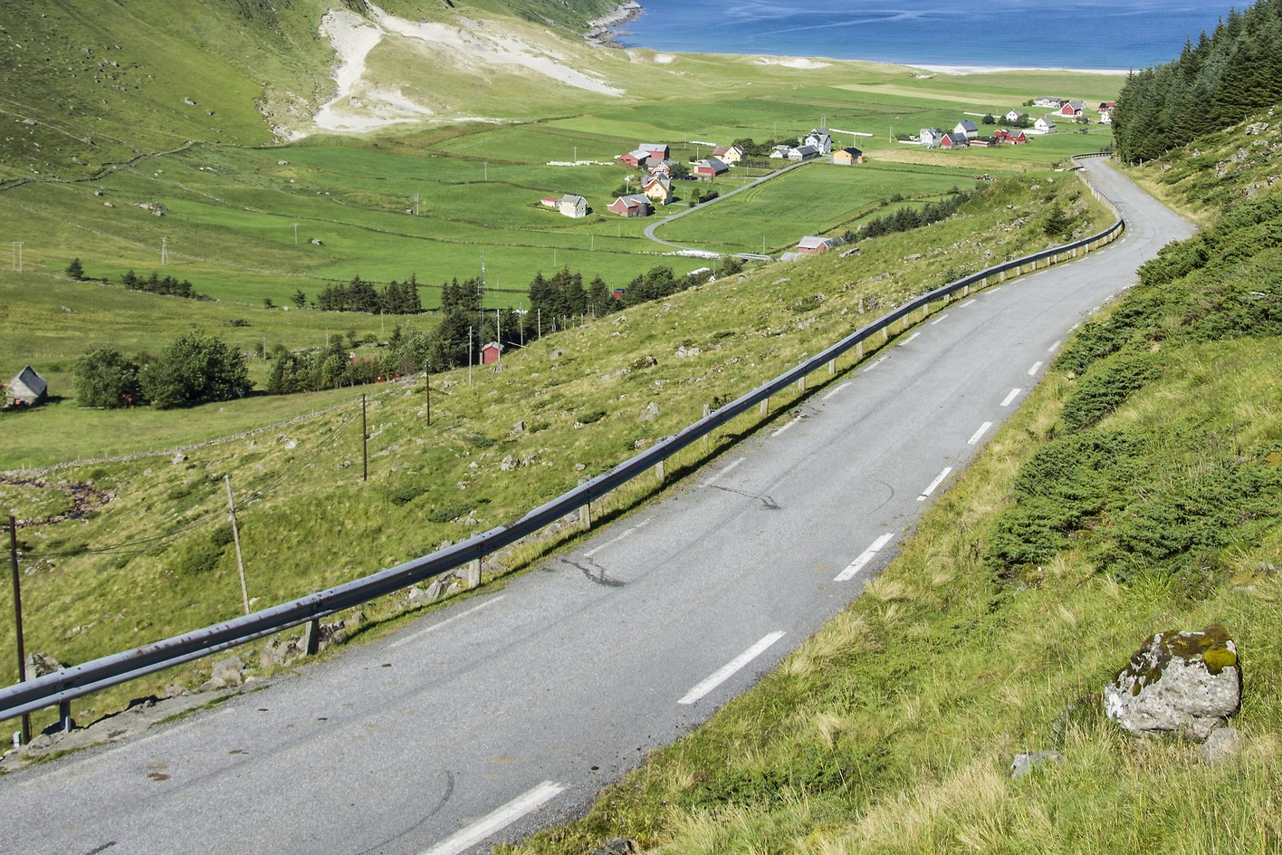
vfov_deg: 21.9
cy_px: 139
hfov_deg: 32.9
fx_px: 2172
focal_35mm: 61
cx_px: 711
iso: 200
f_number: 10
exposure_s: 1/320
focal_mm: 24
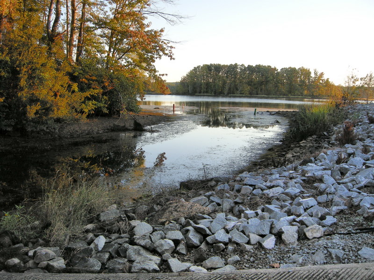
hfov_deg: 52.6
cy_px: 140
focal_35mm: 35
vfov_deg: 40.7
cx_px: 187
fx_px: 378
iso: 64
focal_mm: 7.5
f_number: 3.4
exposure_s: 1/83.4
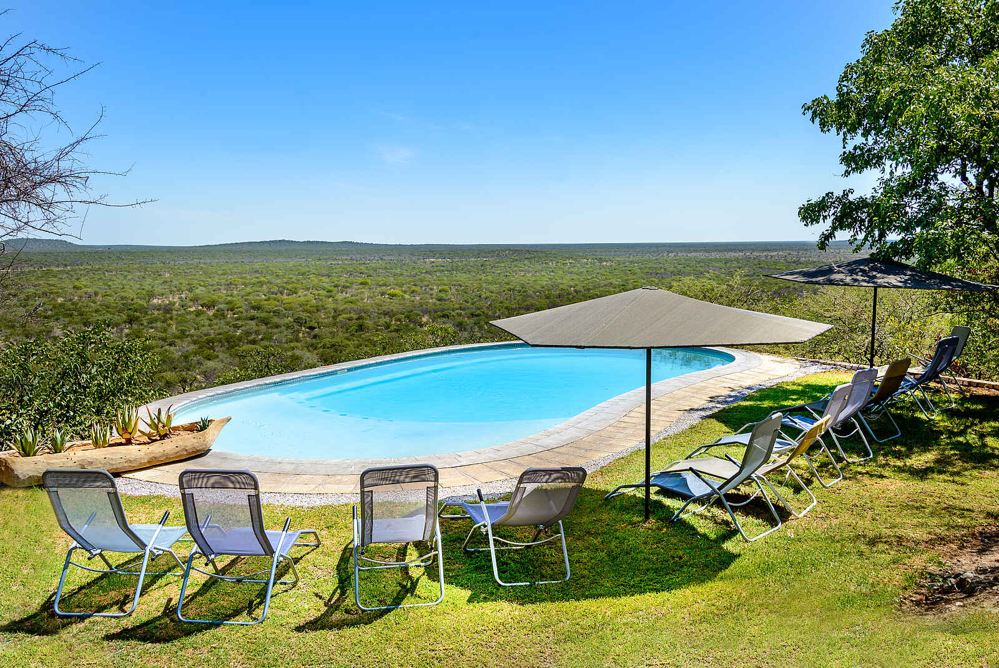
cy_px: 334
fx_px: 944
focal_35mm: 34
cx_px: 500
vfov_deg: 38.9
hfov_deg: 55.8
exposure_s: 1/640
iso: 200
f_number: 9
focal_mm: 34
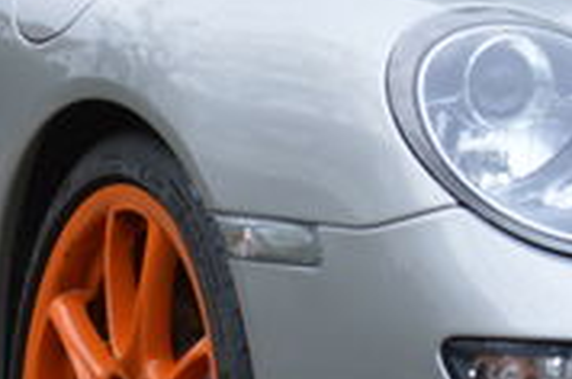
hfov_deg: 3.2
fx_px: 10246
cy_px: 125
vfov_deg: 2.1
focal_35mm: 646
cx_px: -58
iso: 360
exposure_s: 1/125
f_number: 5.6
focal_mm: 100
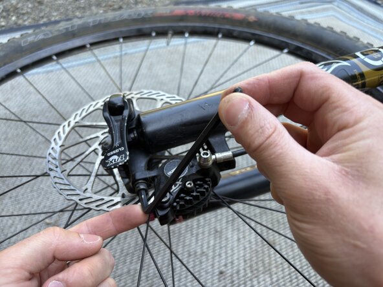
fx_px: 288
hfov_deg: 67.3
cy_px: 144
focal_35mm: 26
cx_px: 192
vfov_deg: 53.1
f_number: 1.6
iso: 32
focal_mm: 5.96
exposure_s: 1/132
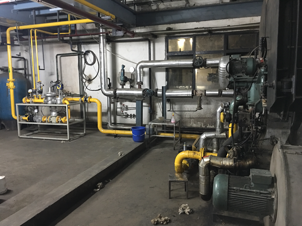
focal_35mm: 29
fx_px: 253
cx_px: 151
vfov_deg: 48.2
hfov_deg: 61.7
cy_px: 113
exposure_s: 1/4
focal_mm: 4.15
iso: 125
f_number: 2.2
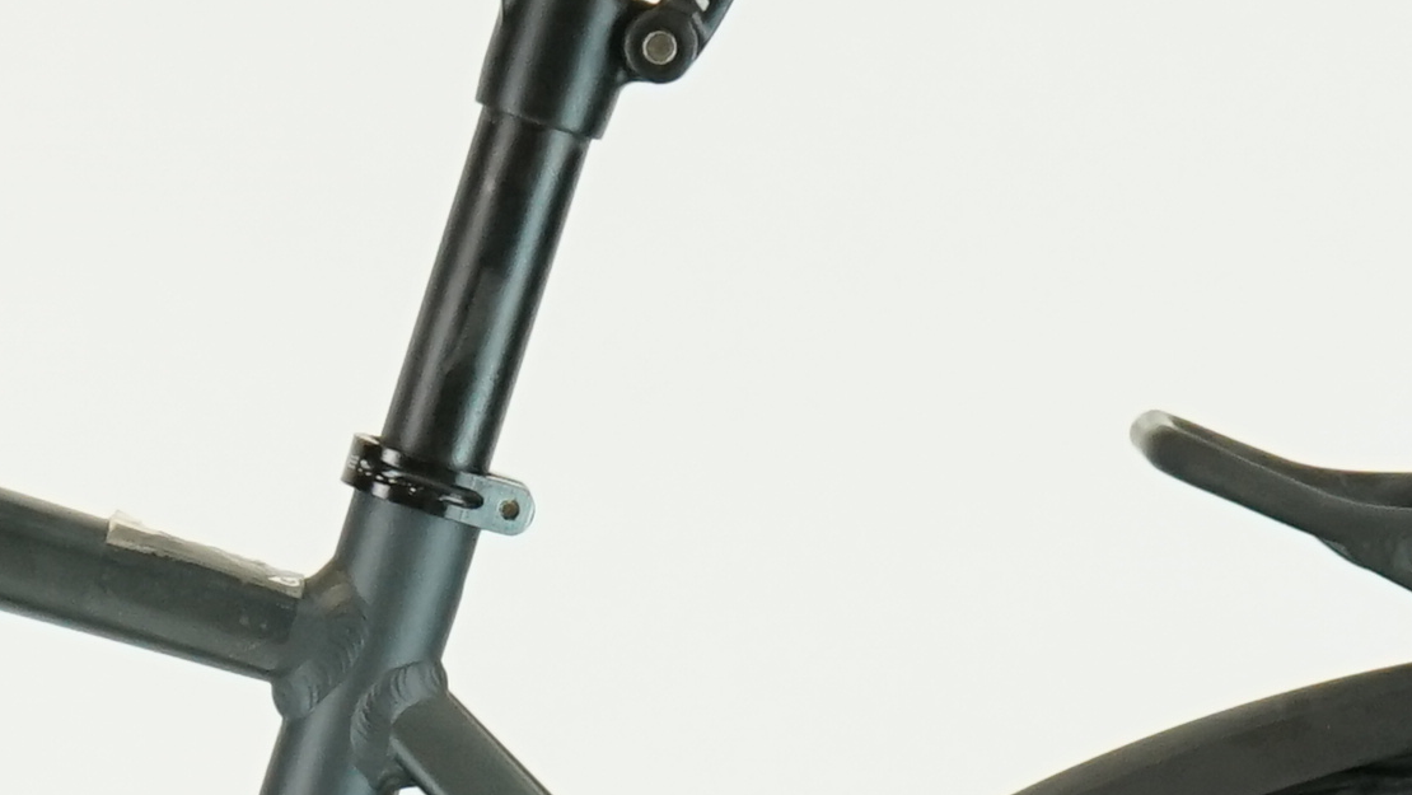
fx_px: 12508
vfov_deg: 3.6
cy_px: 1388
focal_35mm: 334
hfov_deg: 6.4
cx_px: -497
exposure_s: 1/200
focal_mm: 59
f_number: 6.3
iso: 1600
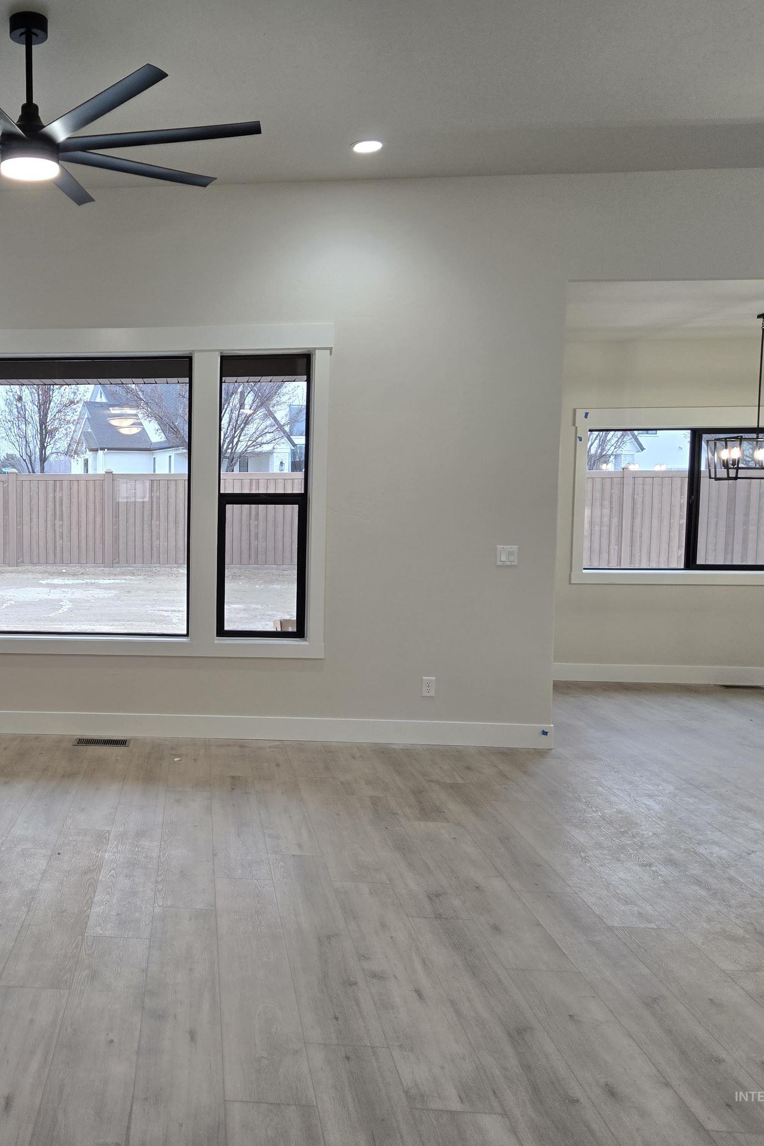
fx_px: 1018
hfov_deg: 38.4
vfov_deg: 58.7
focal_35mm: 32
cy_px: 573
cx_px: 84
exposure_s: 1/120
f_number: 1.8
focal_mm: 5.4
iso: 100
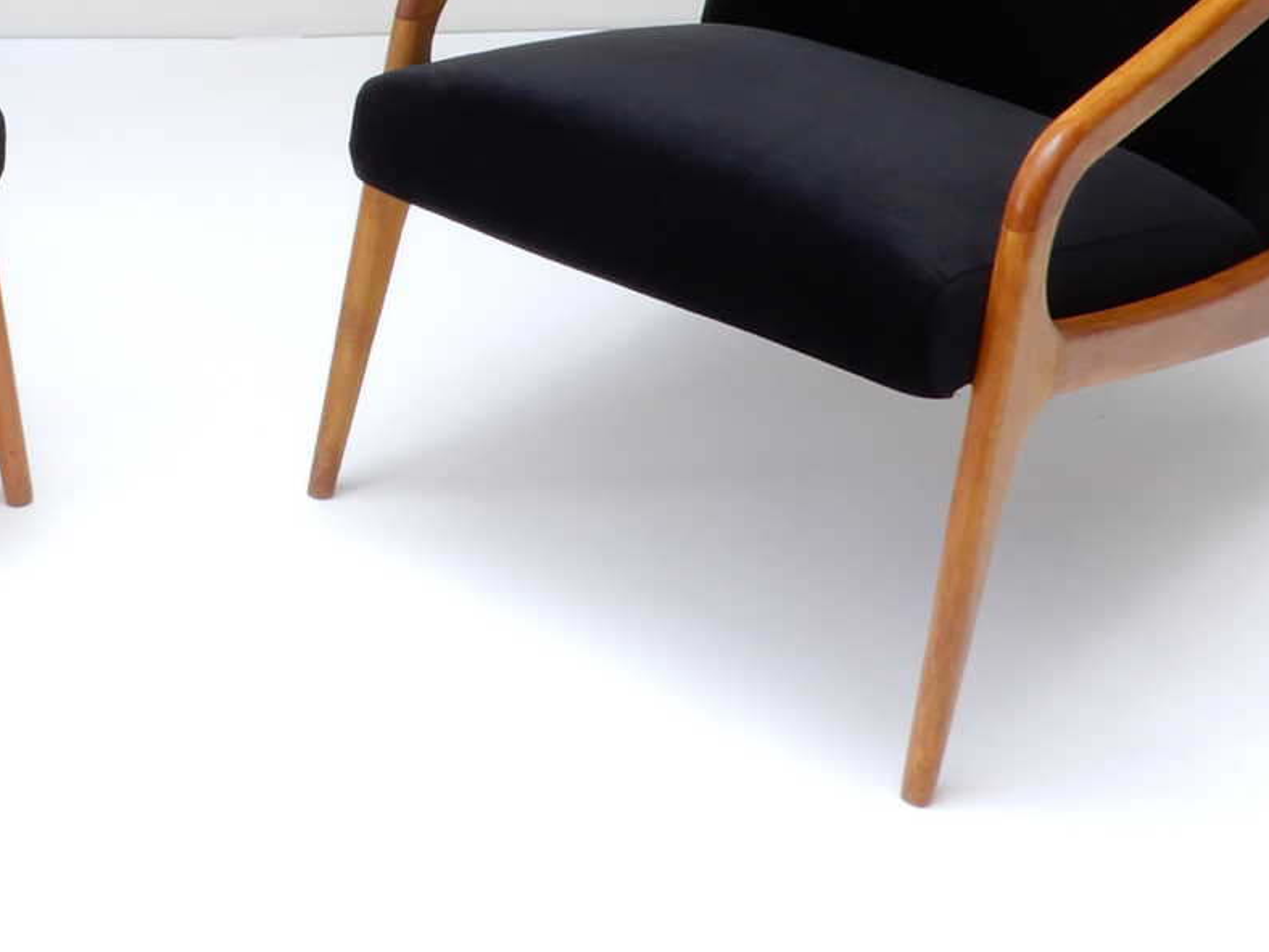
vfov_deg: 18.2
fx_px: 2859
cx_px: 126
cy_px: -77
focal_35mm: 78
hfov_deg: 24.3
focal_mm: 5.4
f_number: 8
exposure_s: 1/6
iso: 80
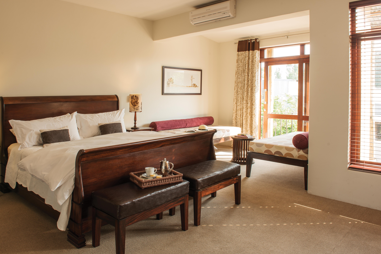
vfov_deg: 49.5
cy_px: 123
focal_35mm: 26
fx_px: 275
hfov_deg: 69.4
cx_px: 180
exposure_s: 1/4
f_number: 11
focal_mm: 24
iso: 100
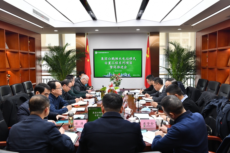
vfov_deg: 41.1
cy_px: 76
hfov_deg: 58.7
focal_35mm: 32
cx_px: 115
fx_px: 204
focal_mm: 32
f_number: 6.3
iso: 1000
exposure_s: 1/160
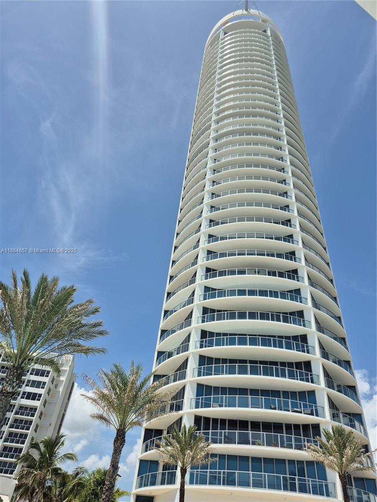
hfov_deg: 58.9
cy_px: 251
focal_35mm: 23
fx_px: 334
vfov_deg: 73.9
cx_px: 188
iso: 25
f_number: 1.8
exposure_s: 1/2624
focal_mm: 5.4
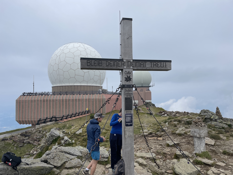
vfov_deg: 53.1
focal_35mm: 26
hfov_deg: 67.3
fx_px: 175
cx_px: 116
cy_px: 88
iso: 32
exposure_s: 1/4831
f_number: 1.6
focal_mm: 4.2
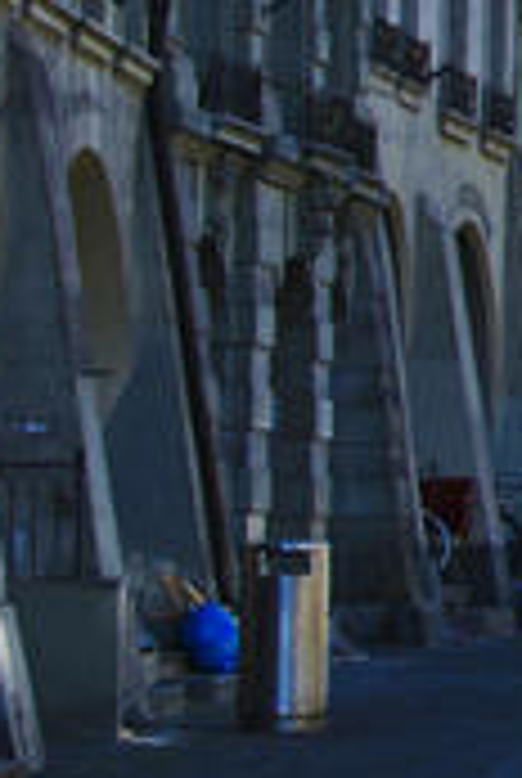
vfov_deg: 7.7
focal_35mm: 265
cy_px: -99
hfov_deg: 4.8
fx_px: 5730
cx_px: 1908
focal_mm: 35
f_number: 4
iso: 100
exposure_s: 1/1500
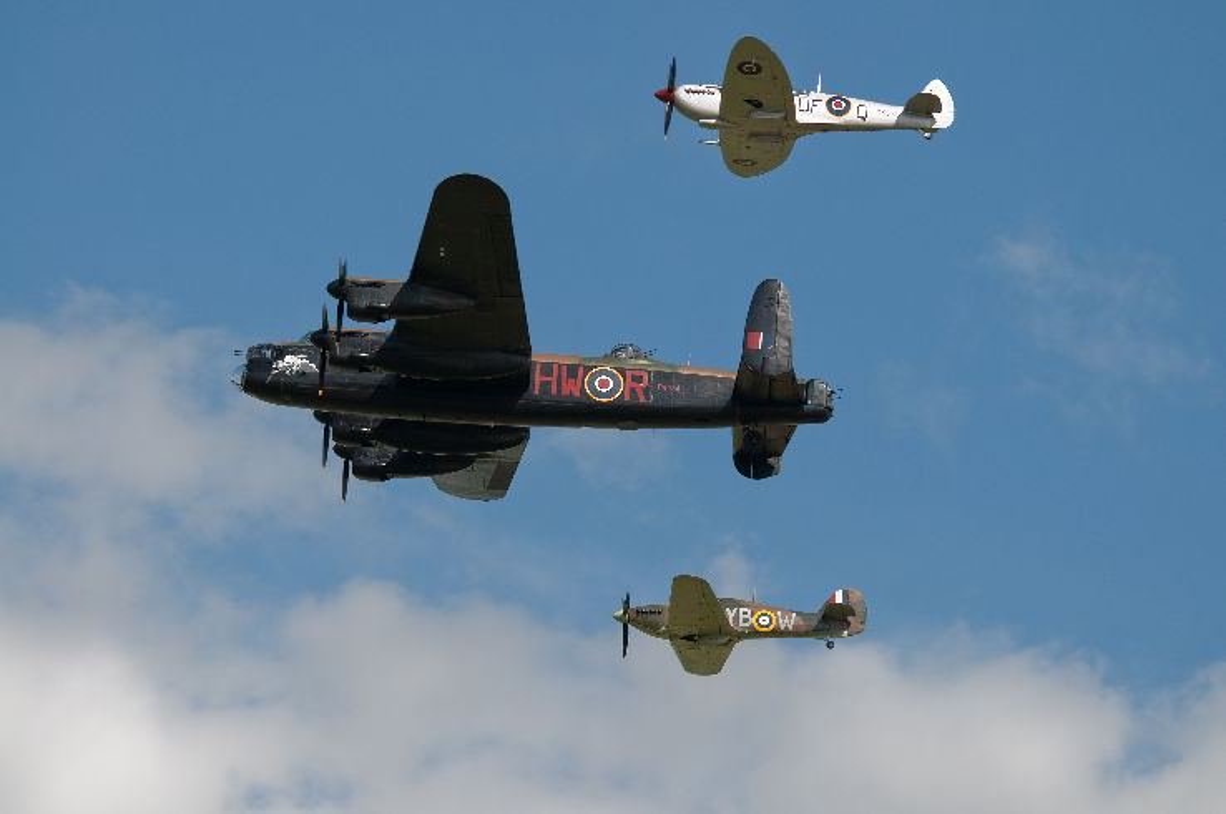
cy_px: 407
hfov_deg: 9.2
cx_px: 613
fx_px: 7652
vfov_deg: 6.1
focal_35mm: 225
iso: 125
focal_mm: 150
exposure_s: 1/640
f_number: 6.3
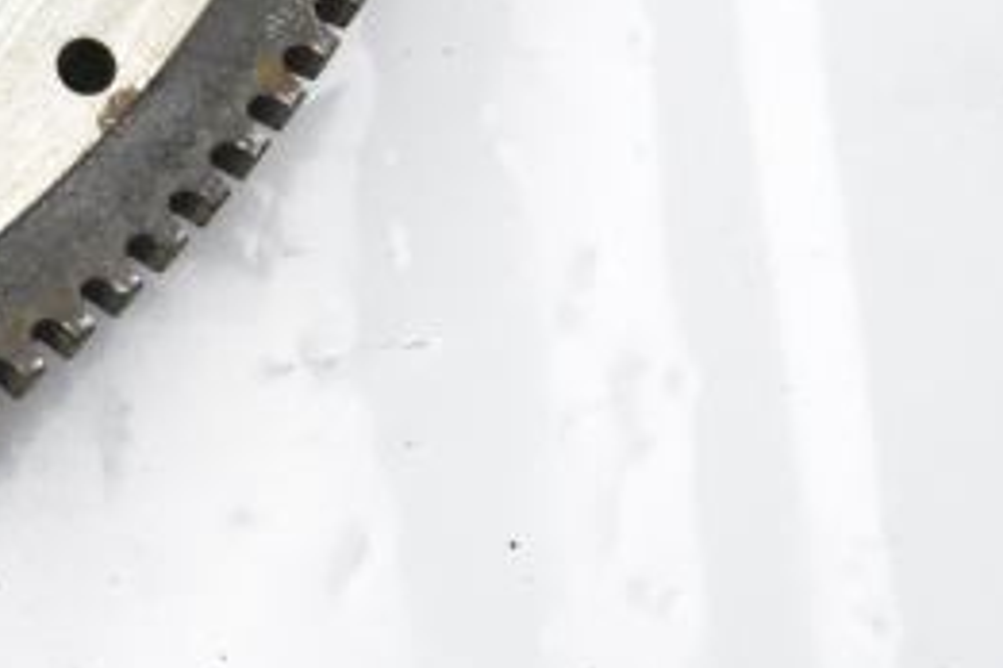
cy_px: -553
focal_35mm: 165
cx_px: -788
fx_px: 4597
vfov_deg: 8.0
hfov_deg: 11.6
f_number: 10
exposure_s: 1/400
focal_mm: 28
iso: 6400
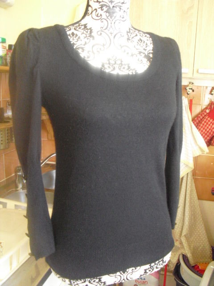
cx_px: 107
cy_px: 143
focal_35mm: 36
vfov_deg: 51.4
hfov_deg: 39.7
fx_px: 297
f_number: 3.1
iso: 800
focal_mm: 6.3
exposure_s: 1/60
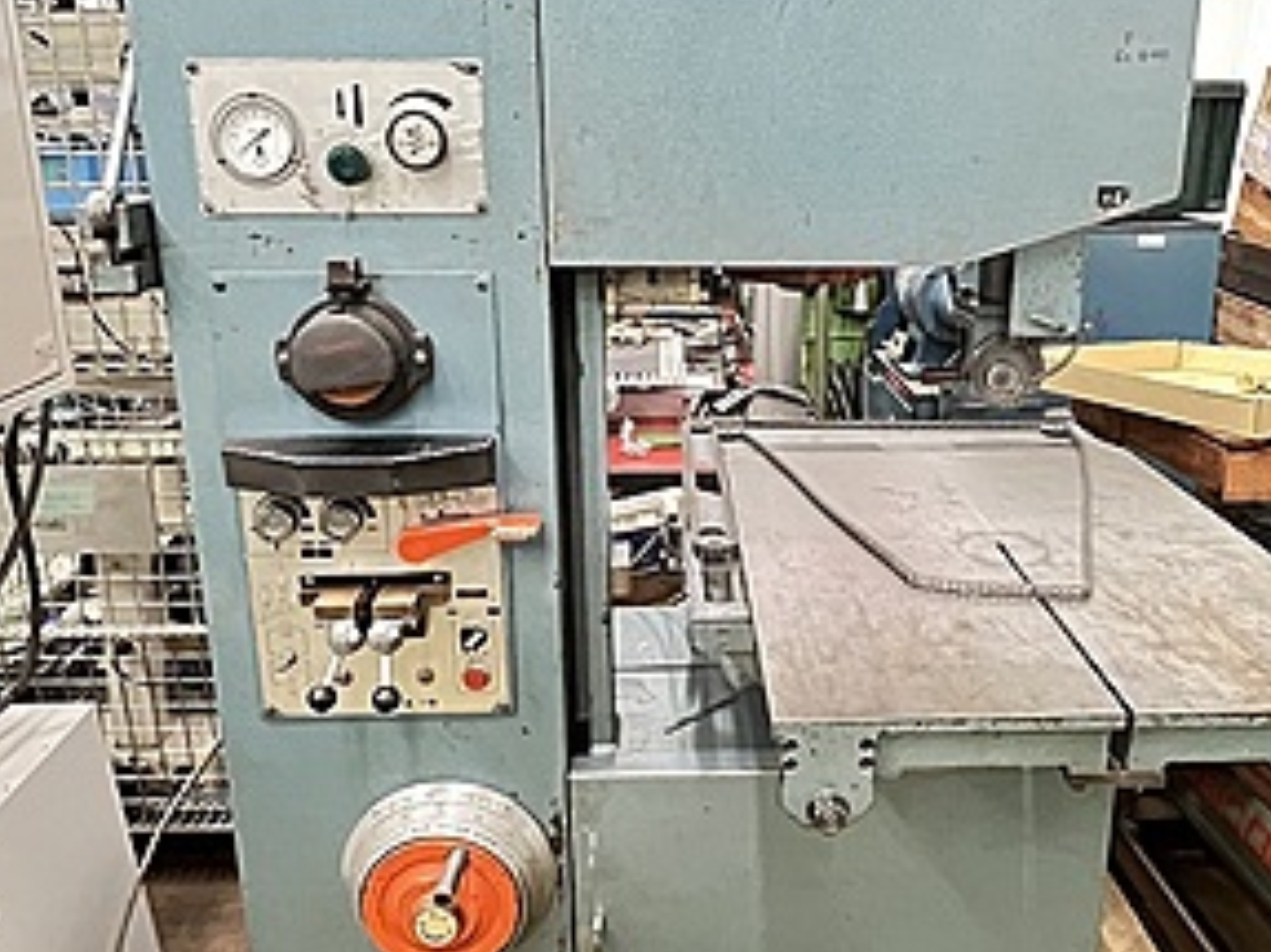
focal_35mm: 29
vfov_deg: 48.1
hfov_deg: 61.5
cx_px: 717
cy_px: 430
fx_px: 1064
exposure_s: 1/32
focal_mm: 1.57
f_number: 1.8
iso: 1250
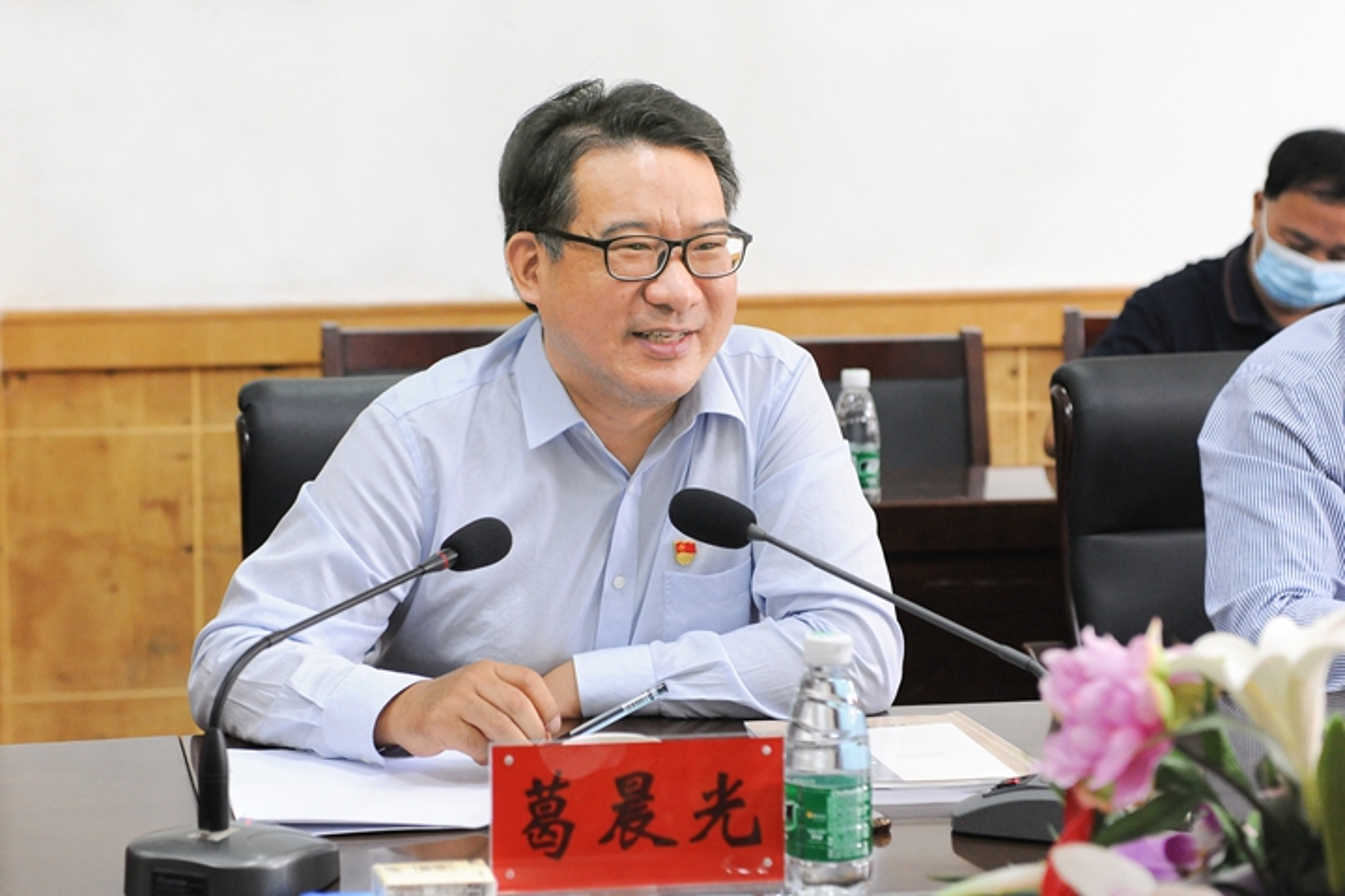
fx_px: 2092
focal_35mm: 56
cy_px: 448
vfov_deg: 24.2
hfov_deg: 35.6
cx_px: 672
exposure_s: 1/125
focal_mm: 56
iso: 1600
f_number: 3.5
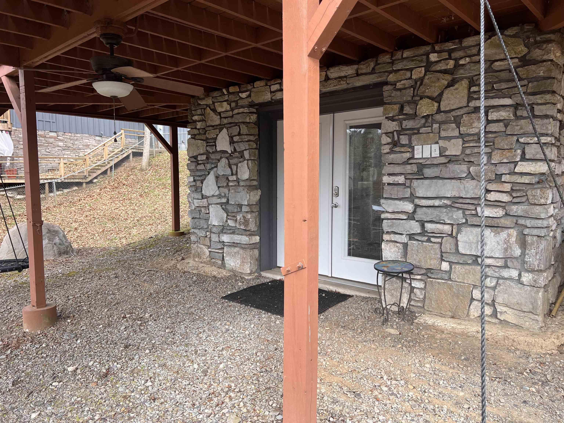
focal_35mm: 26
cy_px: 212
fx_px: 424
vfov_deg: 53.1
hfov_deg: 67.3
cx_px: 282
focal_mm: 5.7
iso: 50
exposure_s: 1/604
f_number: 1.5
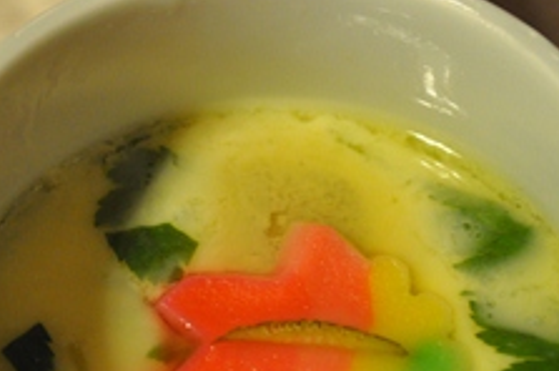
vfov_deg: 9.1
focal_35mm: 151
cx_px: 286
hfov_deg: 13.6
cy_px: 243
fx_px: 2341
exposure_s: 1/20
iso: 1600
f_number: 5.6
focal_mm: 50
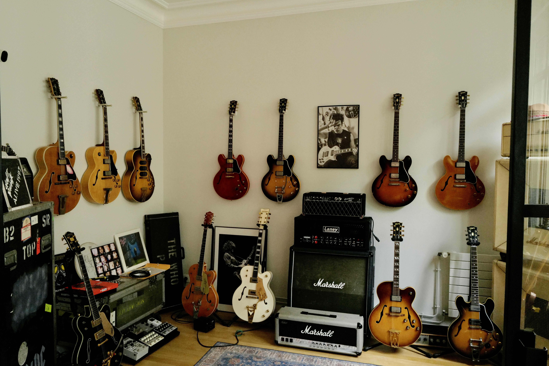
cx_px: 274
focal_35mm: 28
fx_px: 427
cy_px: 183
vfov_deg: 46.4
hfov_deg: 65.5
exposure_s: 1/40
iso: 6400
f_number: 16
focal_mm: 28
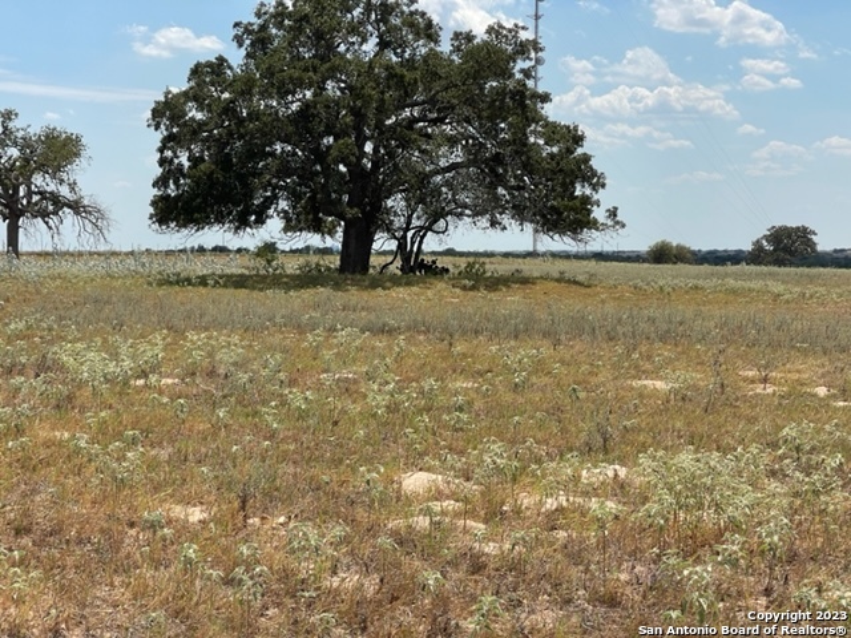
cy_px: 319
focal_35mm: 64
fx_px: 1573
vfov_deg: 22.9
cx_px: 426
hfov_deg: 30.3
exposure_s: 1/1698
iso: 20
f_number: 2.2
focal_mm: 7.5
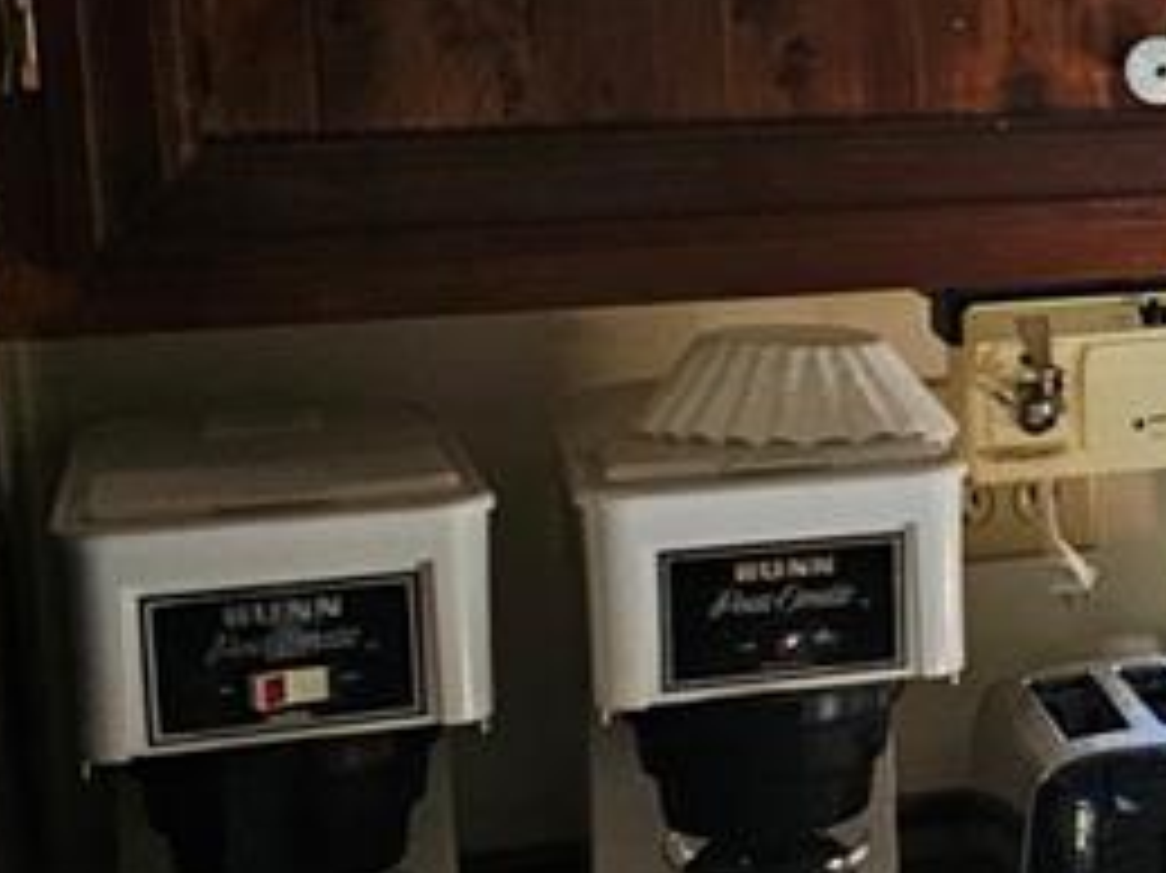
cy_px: 250
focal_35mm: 91
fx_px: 3064
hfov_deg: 18.1
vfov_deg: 16.2
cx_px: 1949
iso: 400
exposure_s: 1/170
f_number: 1.7
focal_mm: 6.3
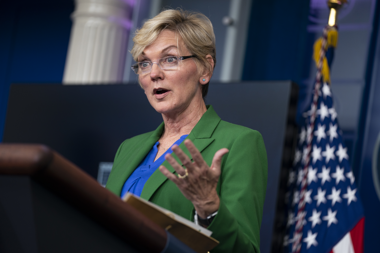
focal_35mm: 156
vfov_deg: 8.8
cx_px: 190
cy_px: 126
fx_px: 1647
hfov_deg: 13.2
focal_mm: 156
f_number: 2.8
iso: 640
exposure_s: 1/320
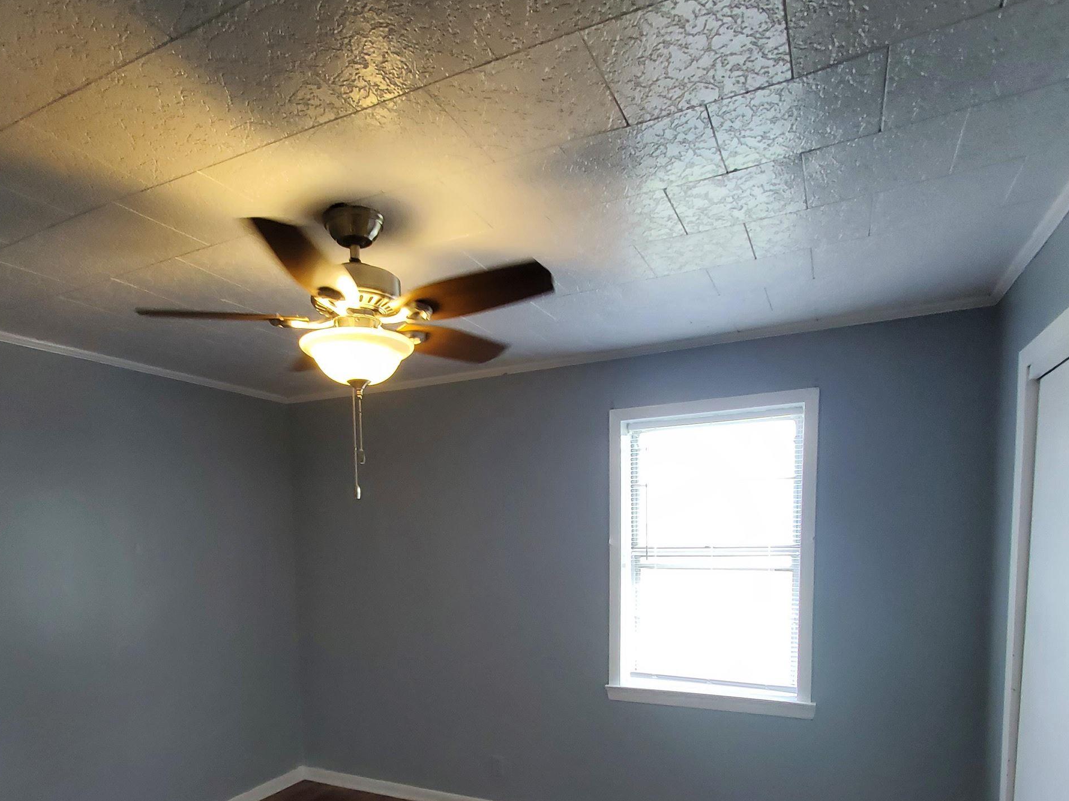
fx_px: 648
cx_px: 469
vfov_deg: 60.1
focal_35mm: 21
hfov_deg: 78.7
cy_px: 597
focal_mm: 1.8
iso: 125
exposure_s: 1/60
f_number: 2.2
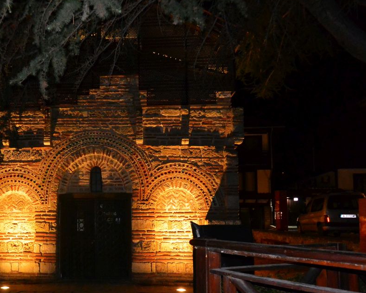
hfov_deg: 43.1
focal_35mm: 41
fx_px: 444
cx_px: 82
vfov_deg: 36.3
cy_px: 185
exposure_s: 1/15
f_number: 3.5
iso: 1000
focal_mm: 10
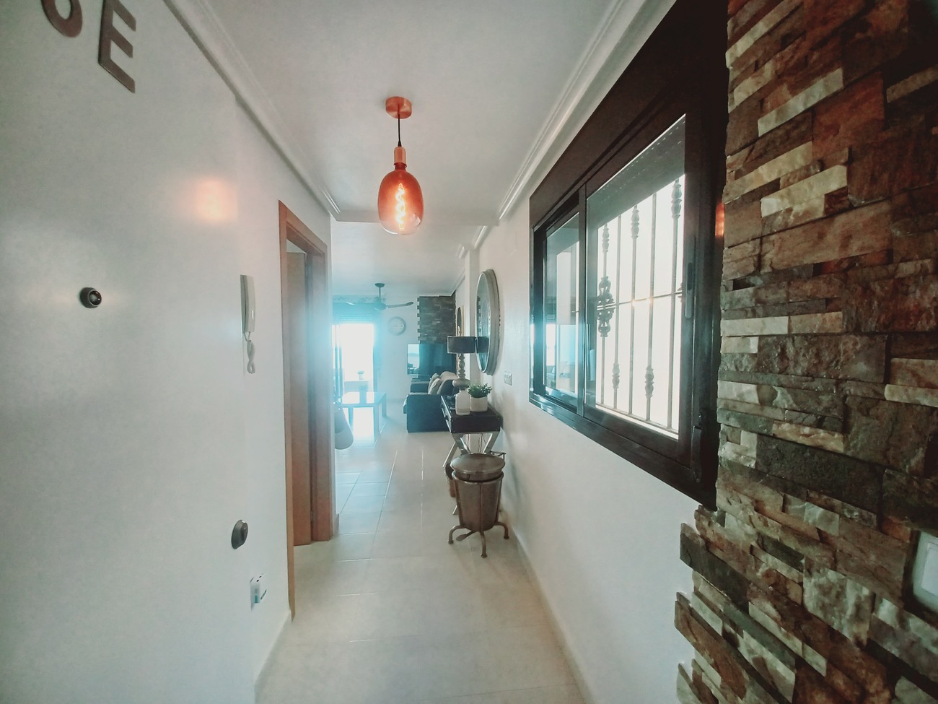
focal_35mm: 13
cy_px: 352
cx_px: 469
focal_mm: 1.42
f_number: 2.2
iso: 100
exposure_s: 1/50
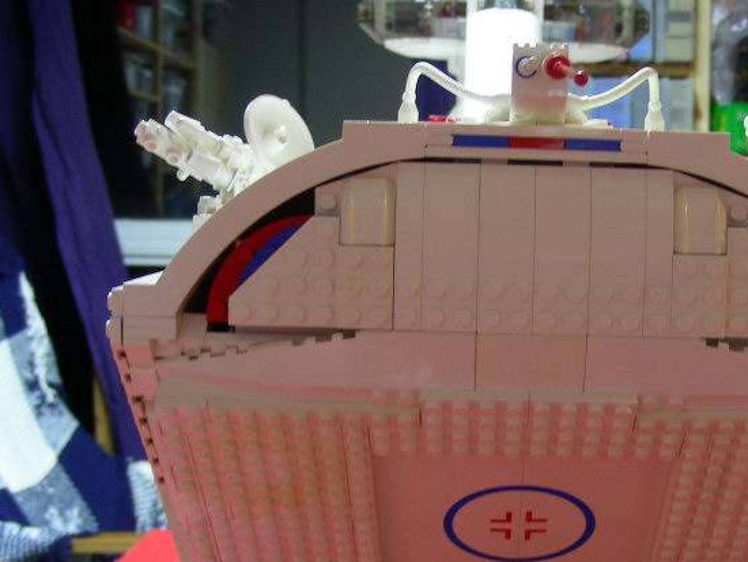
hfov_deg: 29.9
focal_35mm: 64
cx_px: 540
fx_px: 1384
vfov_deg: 22.9
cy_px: 357
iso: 101
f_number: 3.5
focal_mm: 7.4
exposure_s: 1/3.9
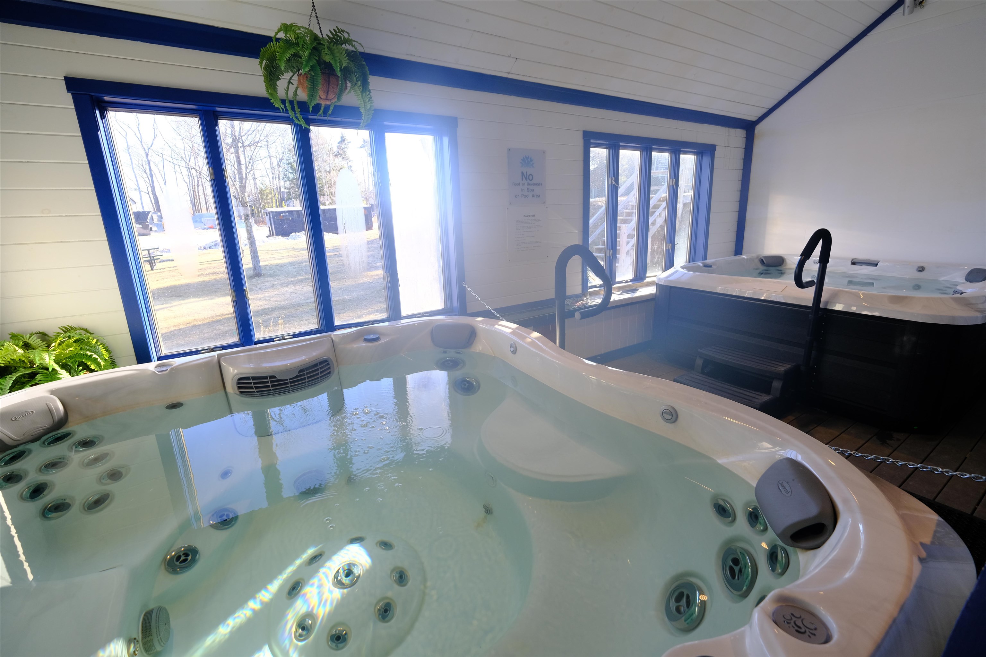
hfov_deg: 100.4
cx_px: 493
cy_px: 328
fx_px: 411
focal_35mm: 15
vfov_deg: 77.3
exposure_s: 1/60
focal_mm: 10
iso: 320
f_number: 4.5
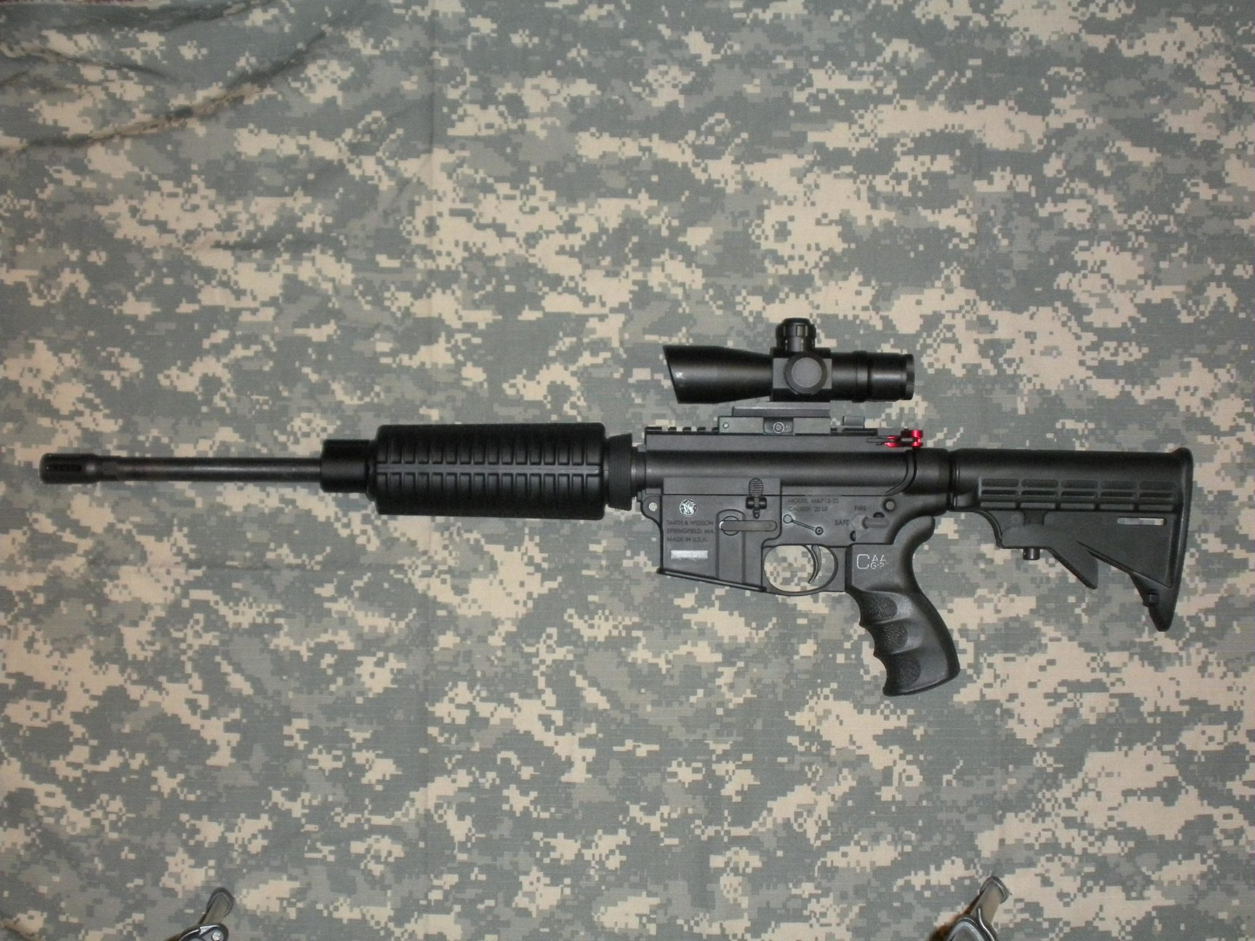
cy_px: 470
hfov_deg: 43.9
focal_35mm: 43
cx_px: 628
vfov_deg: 33.6
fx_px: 1559
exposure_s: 1/60
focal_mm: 7.7
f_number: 4
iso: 400
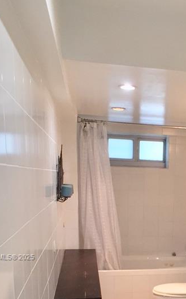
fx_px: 568
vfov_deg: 28.5
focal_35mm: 70
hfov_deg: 18.1
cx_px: 185
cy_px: 258
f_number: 2.2
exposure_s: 1/30
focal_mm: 4.15
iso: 125
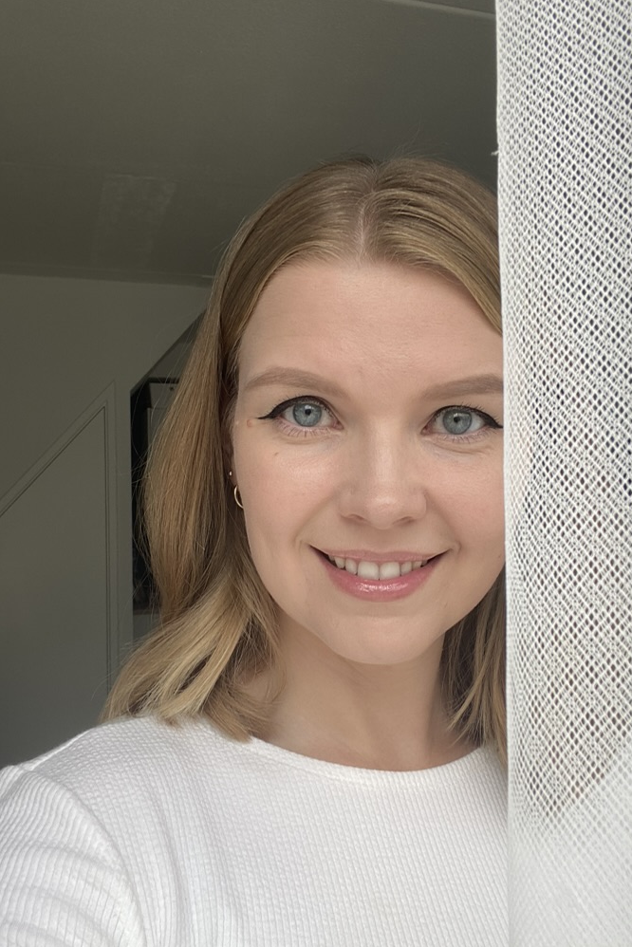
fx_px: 842
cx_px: 348
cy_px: 480
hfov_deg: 41.1
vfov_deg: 58.7
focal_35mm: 32
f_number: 2.2
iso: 25
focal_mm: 2.71
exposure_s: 1/122
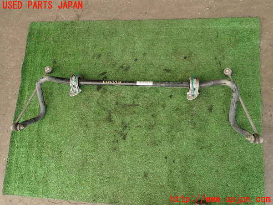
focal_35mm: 25
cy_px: 102
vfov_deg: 54.9
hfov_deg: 69.4
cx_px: 136
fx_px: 197
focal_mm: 4.5
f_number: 2.8
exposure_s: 1/125
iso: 100
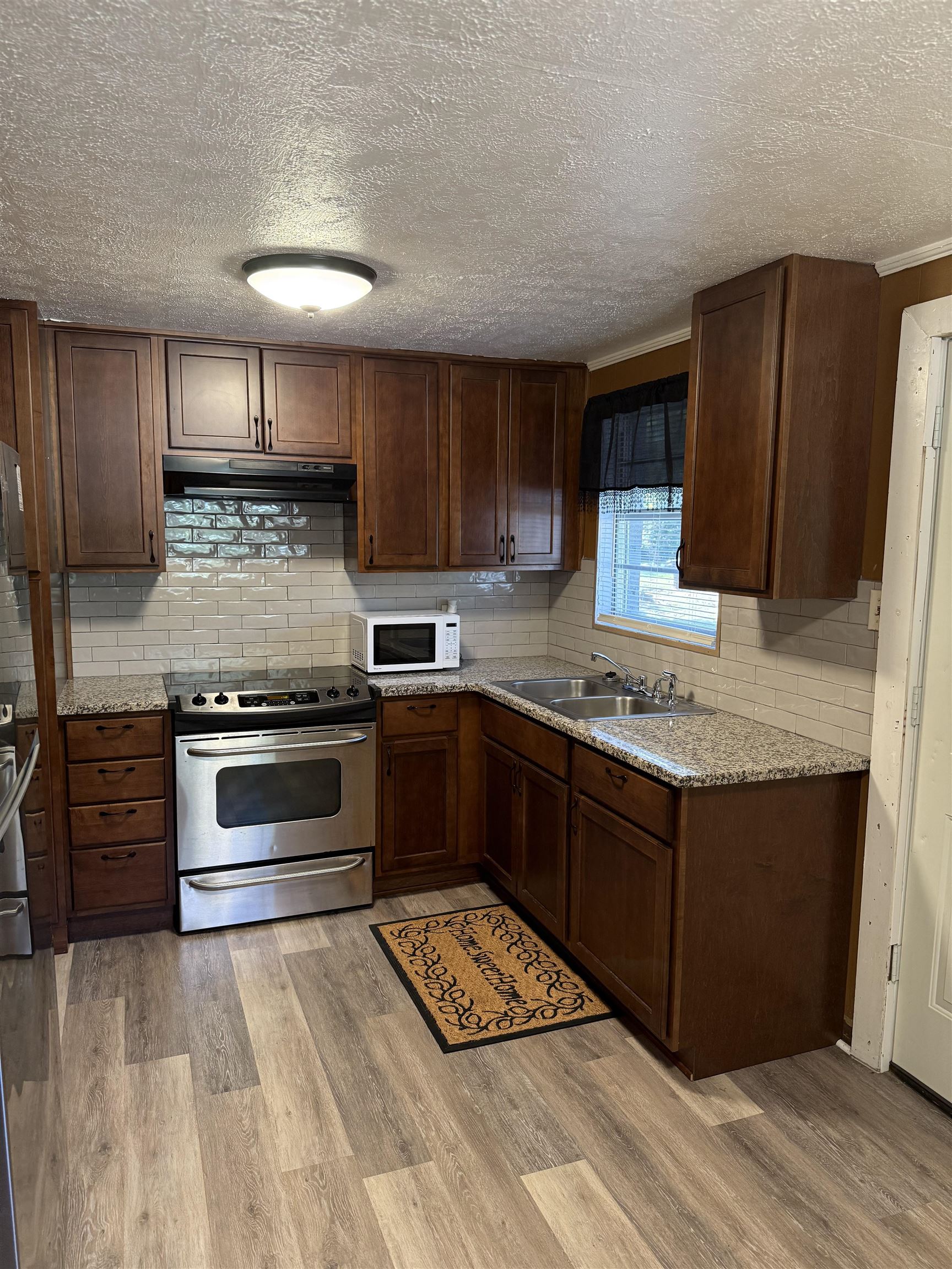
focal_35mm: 24
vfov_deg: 71.6
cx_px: 476
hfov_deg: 56.8
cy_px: 634
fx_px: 880
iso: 250
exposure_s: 1/60
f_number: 1.78
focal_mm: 6.76
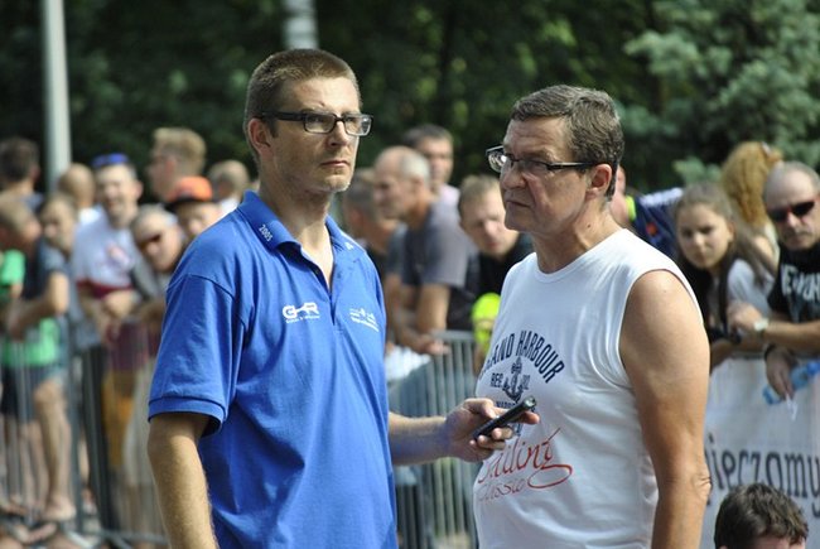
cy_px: 274
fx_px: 6841
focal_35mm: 300
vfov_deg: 4.6
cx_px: 410
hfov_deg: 6.9
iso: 360
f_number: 5.6
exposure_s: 1/500
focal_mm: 200
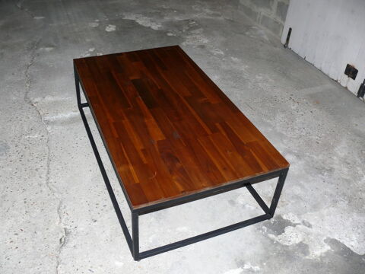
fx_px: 369
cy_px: 137
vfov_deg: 40.7
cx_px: 182
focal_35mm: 35
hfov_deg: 52.6
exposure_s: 1/30
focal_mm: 7.4
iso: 100
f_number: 2.8
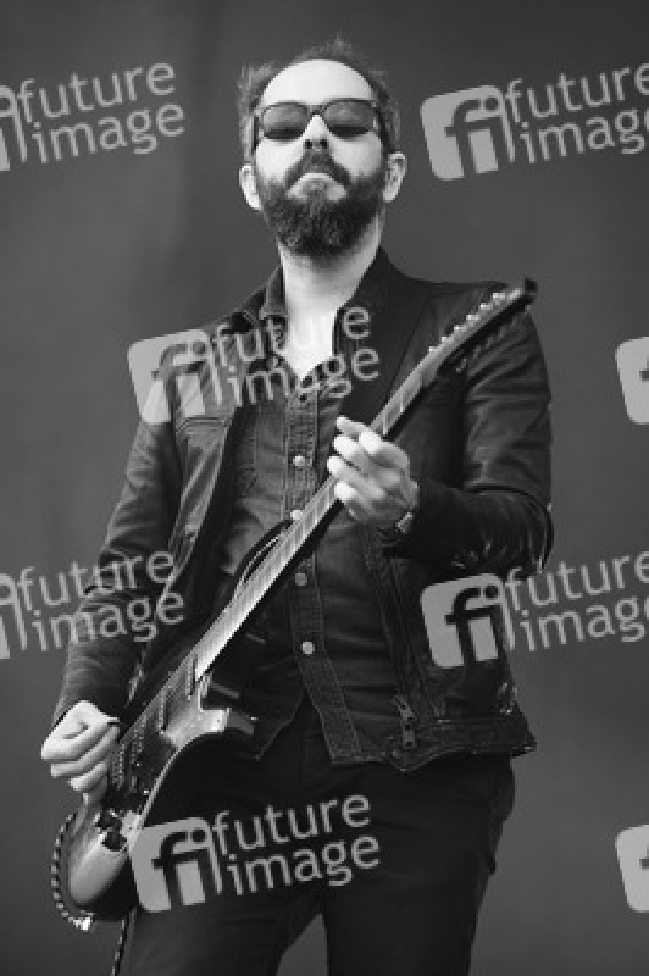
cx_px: 324
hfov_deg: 7.8
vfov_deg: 11.8
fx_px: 4740
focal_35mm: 175
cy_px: 488
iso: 160
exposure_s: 1/320
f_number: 4
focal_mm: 175
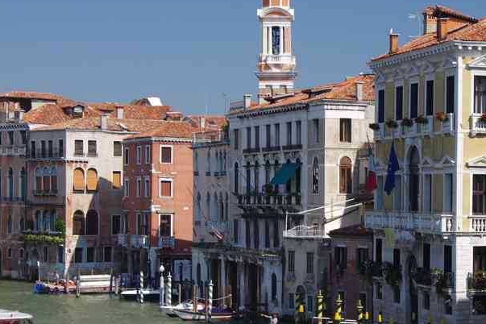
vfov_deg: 12.9
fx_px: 1431
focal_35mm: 106
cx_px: 311
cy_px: 193
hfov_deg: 19.2
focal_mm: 42.5
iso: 200
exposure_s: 1/80
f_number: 11
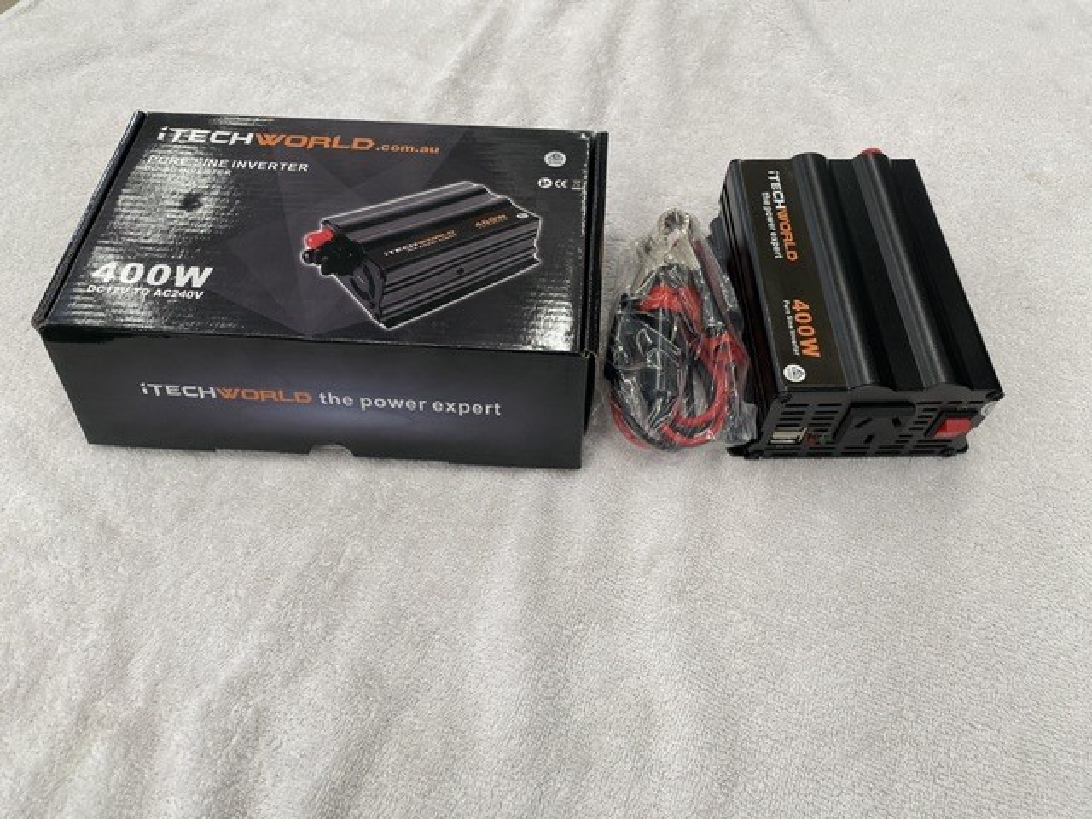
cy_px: 410
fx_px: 820
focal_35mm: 26
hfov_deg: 67.3
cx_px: 546
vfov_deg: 53.1
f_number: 1.8
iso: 80
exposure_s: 1/122
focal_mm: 4.25
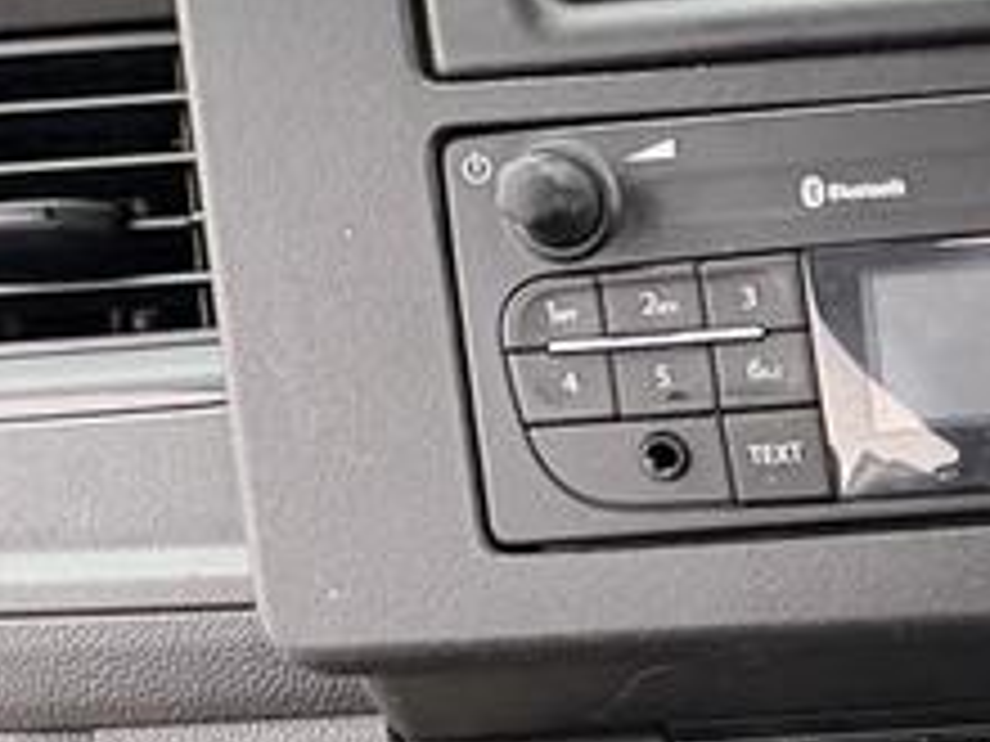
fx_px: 1630
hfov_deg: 26.6
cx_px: 1395
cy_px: 697
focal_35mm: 57
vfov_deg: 24.7
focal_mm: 2.22
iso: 200
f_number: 2.2
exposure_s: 1/99
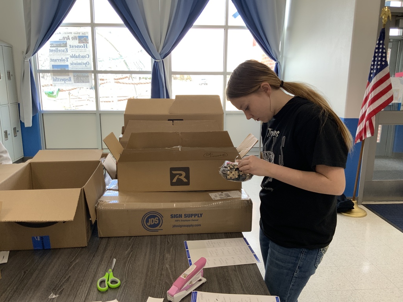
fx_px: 338
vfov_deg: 48.2
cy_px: 151
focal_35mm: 29
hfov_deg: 61.7
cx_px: 202
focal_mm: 3
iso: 32
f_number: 1.8
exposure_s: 1/120
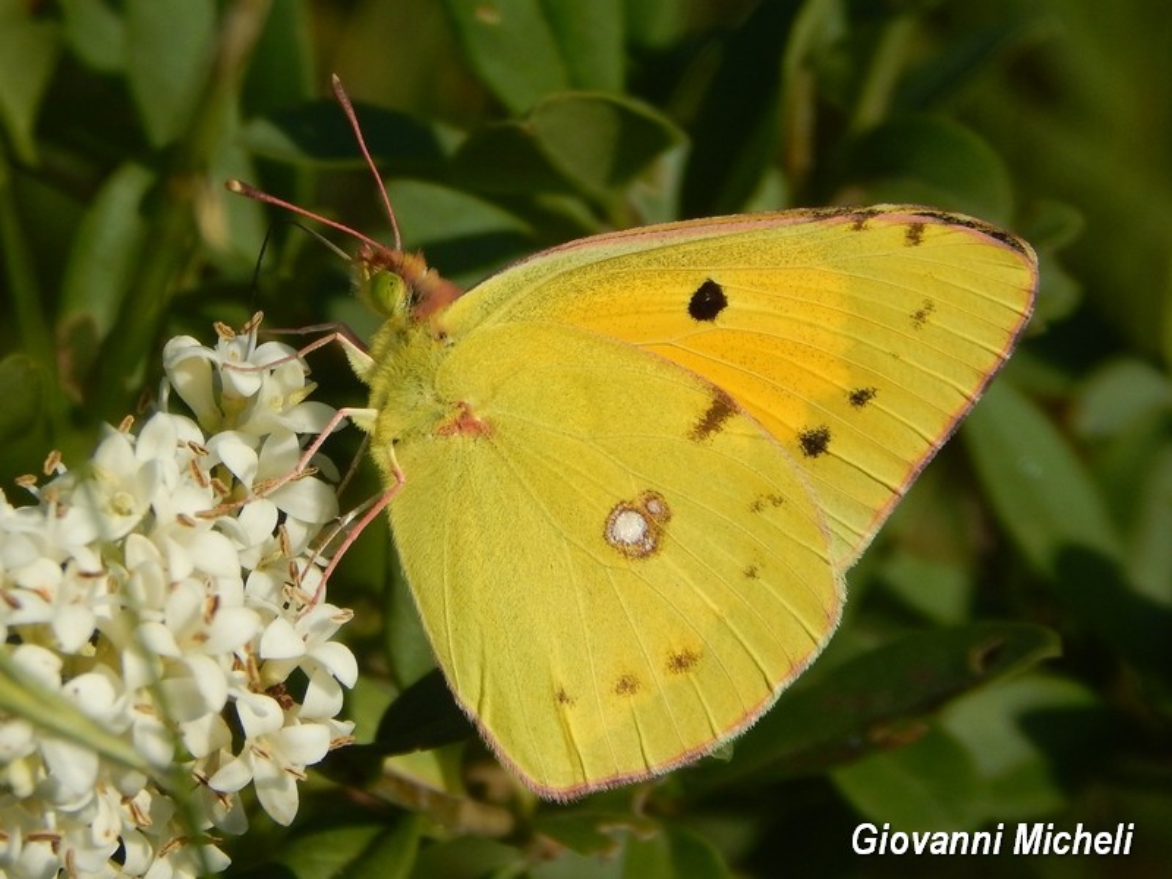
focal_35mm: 184
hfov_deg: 10.7
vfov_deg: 8.1
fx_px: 6230
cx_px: 586
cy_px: 440
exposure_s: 1/800
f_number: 5.3
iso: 125
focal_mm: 32.8
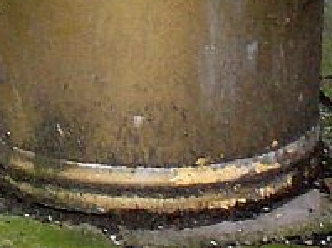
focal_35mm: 516
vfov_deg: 2.8
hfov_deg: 3.8
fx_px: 4943
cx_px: -178
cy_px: -376
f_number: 4.6
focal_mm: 16.6
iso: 200
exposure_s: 1/113
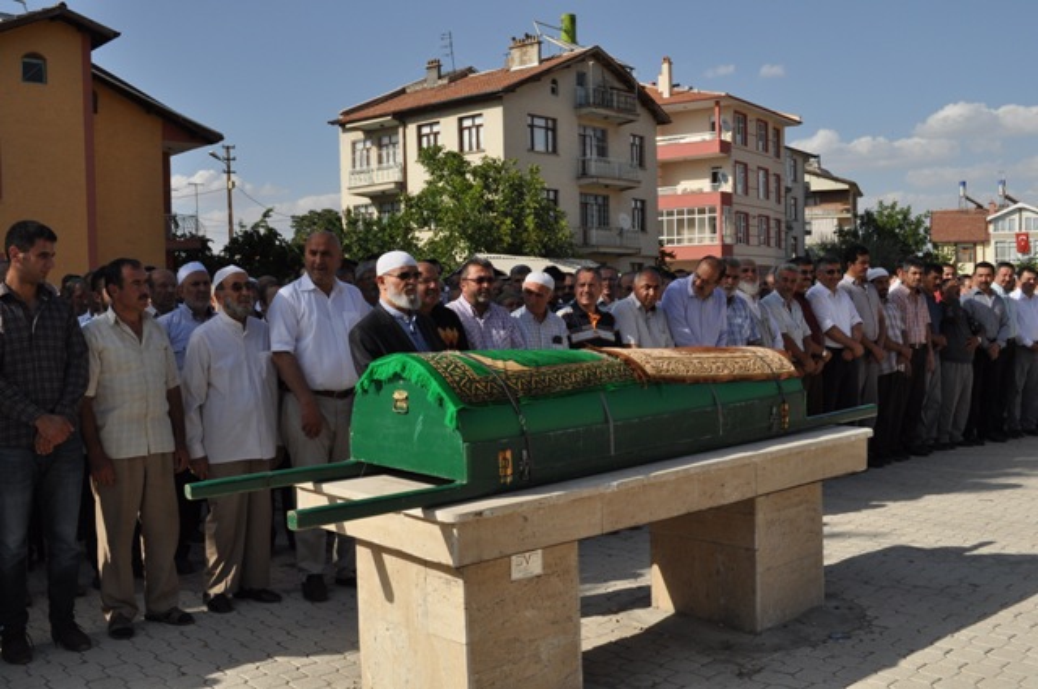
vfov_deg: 36.8
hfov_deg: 53.2
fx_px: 1037
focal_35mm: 36
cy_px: 344
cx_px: 519
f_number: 11
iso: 400
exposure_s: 1/500
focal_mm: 24
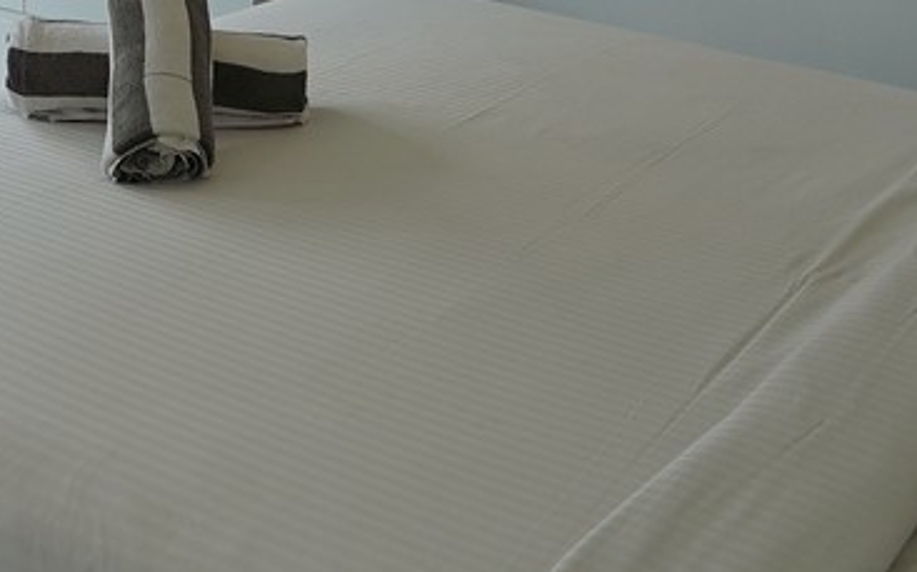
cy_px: -410
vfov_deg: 15.8
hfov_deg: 27.1
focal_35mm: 72
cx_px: 7
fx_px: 1799
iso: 125
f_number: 4
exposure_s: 1/100
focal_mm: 11
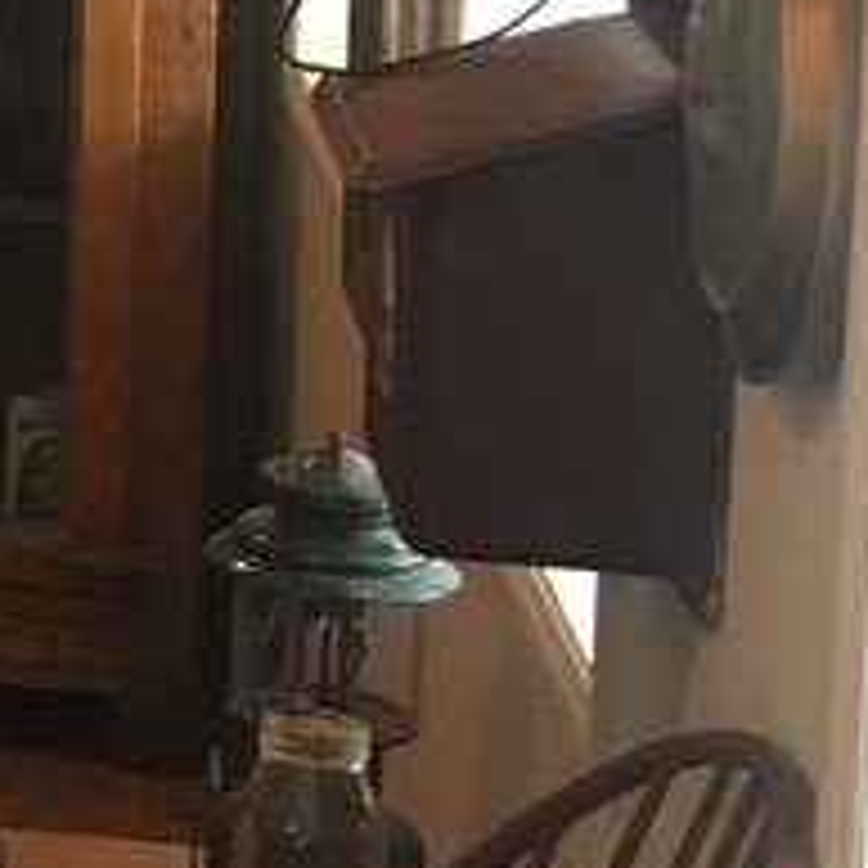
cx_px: -1309
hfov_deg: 10.7
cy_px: -216
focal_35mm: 136
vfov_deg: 12.5
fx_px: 3858
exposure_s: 1/30
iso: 160
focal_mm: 4.15
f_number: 2.2
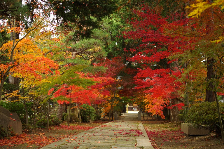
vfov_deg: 26.0
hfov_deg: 38.2
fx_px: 323
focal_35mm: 52
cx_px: 112
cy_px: 74
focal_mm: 35
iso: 125
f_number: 2.8
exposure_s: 1/200
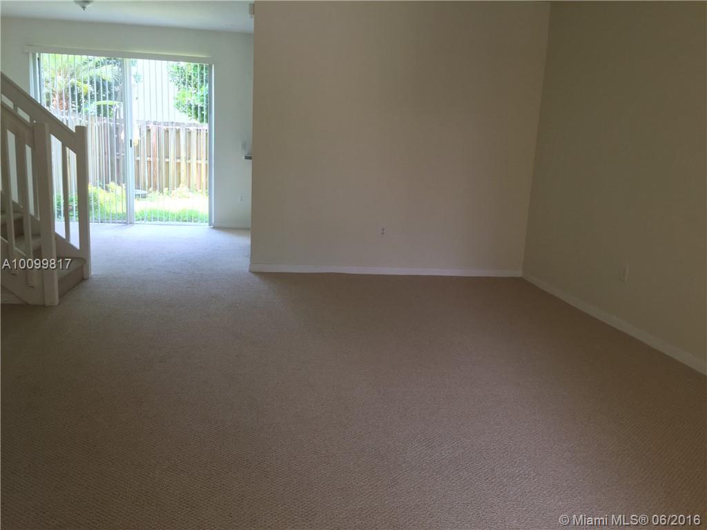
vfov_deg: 48.2
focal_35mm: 29
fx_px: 592
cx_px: 354
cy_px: 265
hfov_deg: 61.7
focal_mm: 4.15
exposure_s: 1/30
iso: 40
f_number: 2.2
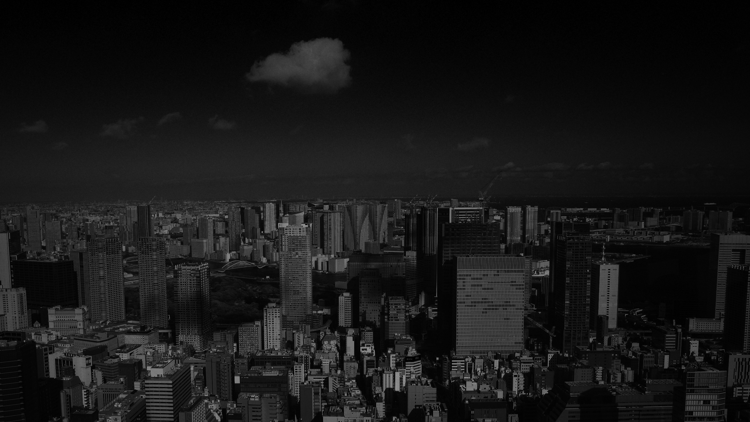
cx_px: 329
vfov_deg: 32.6
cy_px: 282
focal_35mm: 36
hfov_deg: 55.1
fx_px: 716
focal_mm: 18.3
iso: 100
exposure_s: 1/1600
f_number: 3.2
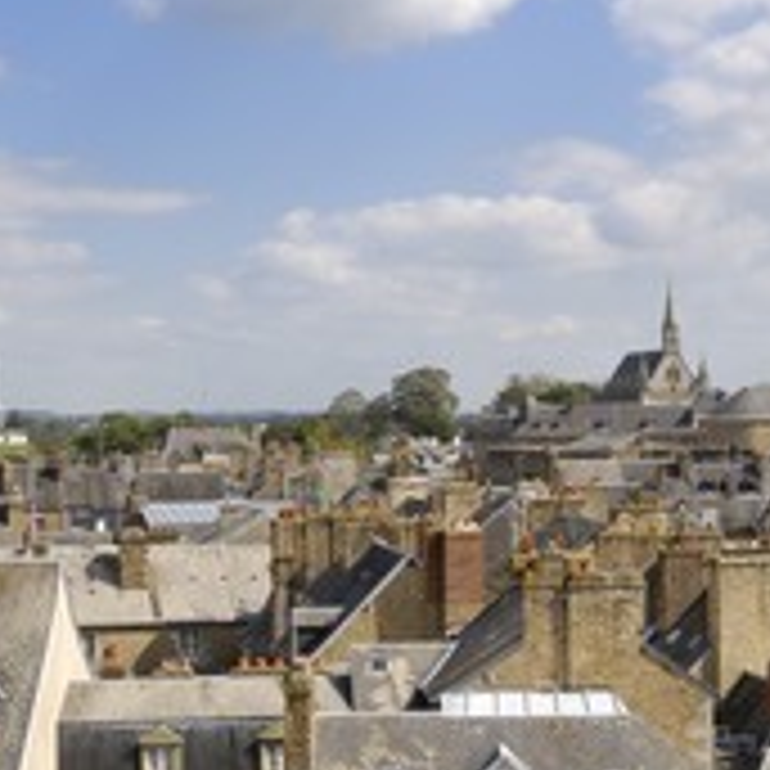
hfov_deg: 24.9
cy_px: 513
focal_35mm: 69
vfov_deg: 24.9
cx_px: 509
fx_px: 1736
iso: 100
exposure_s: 1/160
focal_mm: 22
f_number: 8.5
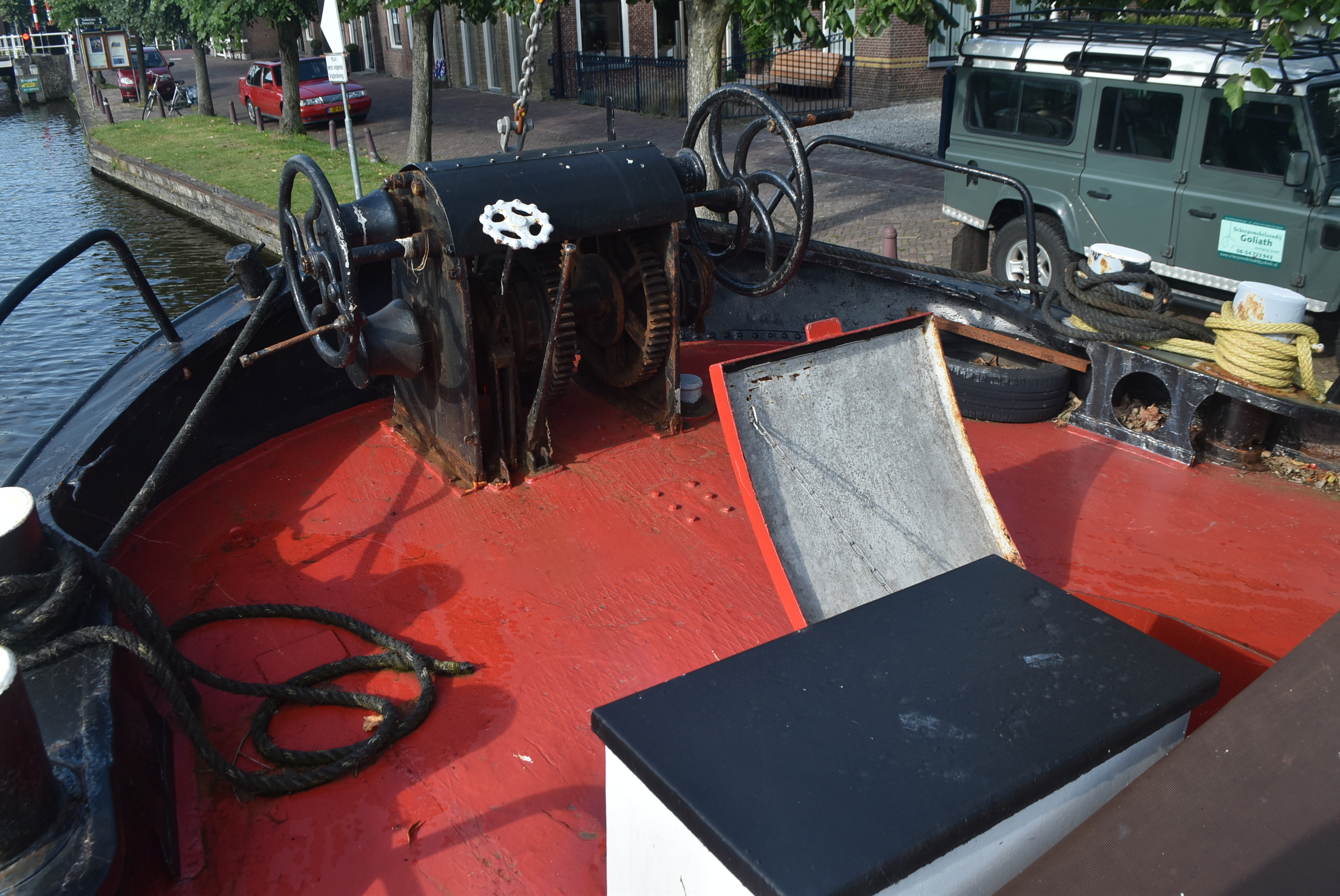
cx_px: 670
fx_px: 1117
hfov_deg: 61.9
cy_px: 448
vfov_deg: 43.7
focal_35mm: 30
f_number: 8
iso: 200
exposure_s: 1/250
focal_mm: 20
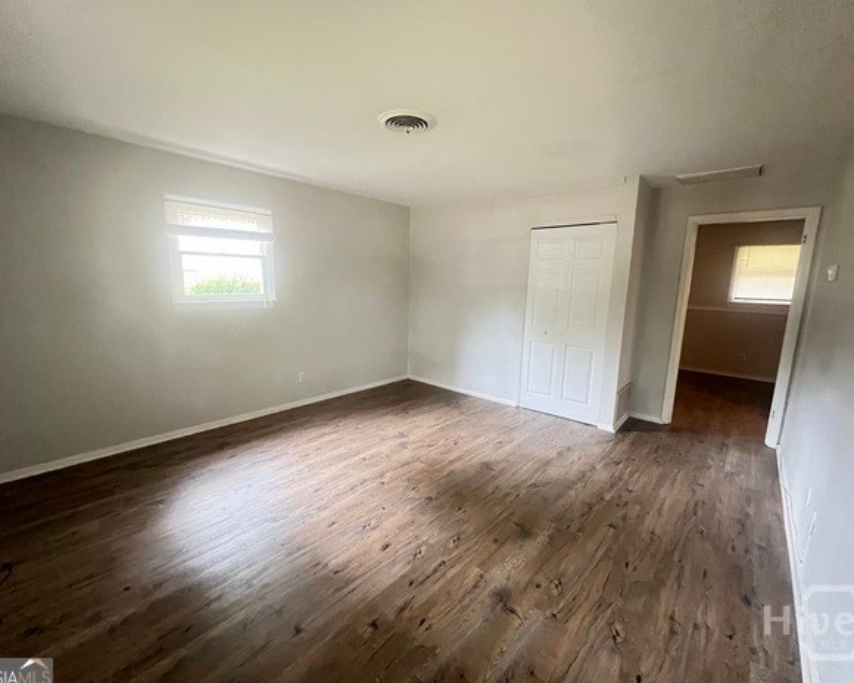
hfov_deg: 100.7
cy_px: 340
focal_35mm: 14
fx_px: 354
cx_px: 418
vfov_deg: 88.0
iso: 1000
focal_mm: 1.57
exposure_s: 1/41
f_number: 1.8
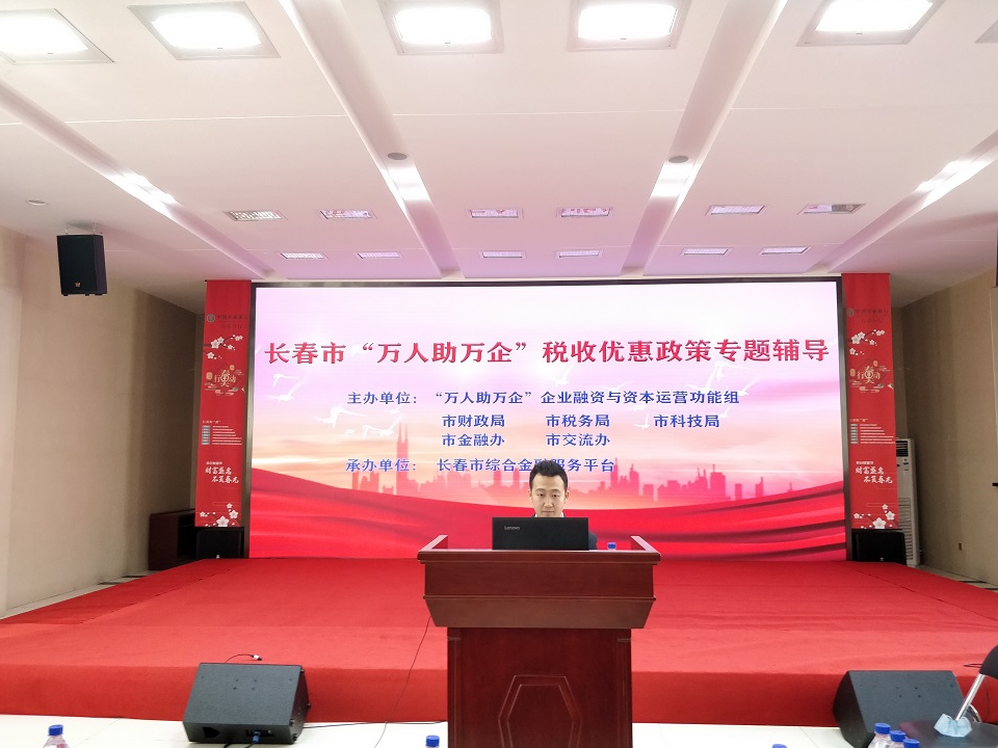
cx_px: 505
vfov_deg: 54.9
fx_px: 721
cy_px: 375
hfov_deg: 69.4
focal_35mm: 25
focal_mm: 4.1
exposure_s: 1/50
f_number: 1.7
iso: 250
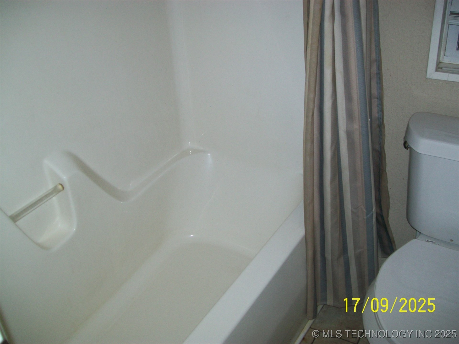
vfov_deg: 39.7
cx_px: 230
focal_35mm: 36
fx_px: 477
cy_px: 172
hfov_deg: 51.4
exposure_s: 1/60
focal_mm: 6
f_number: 2.7
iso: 64
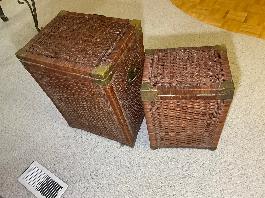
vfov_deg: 48.2
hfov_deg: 61.7
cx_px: 132
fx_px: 222
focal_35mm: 29
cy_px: 99
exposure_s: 1/60
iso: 125
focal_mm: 3
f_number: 1.8
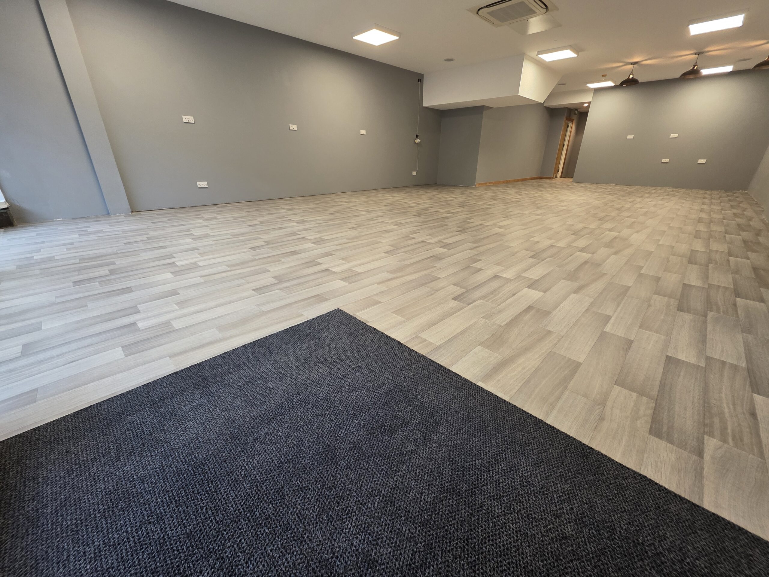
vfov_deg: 89.9
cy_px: 288
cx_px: 384
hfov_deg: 106.2
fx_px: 289
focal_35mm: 13
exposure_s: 1/100
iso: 250
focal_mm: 2.2
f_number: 1.9
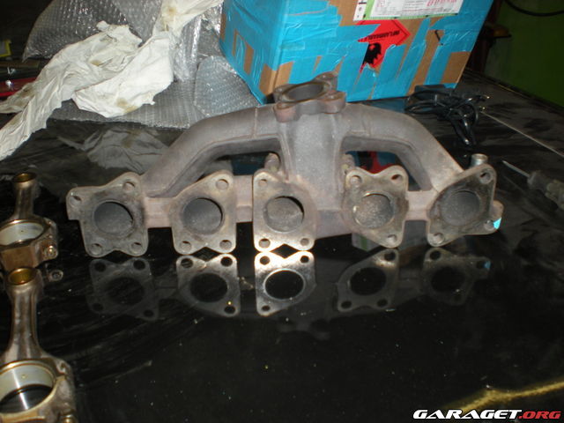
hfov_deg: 49.0
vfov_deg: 37.7
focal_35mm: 38
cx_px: 282
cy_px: 212
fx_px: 619
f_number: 3.1
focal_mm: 6.3
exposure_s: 1/60
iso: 92
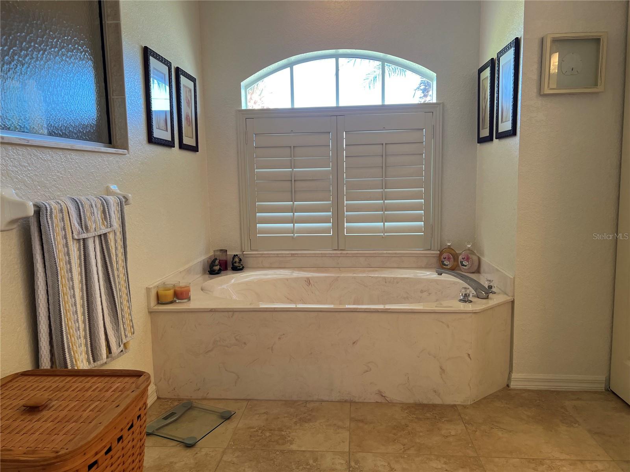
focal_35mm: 26
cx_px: 315
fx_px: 473
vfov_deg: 53.1
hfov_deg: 67.3
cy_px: 236
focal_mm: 5.7
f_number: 1.5
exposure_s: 1/120
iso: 100
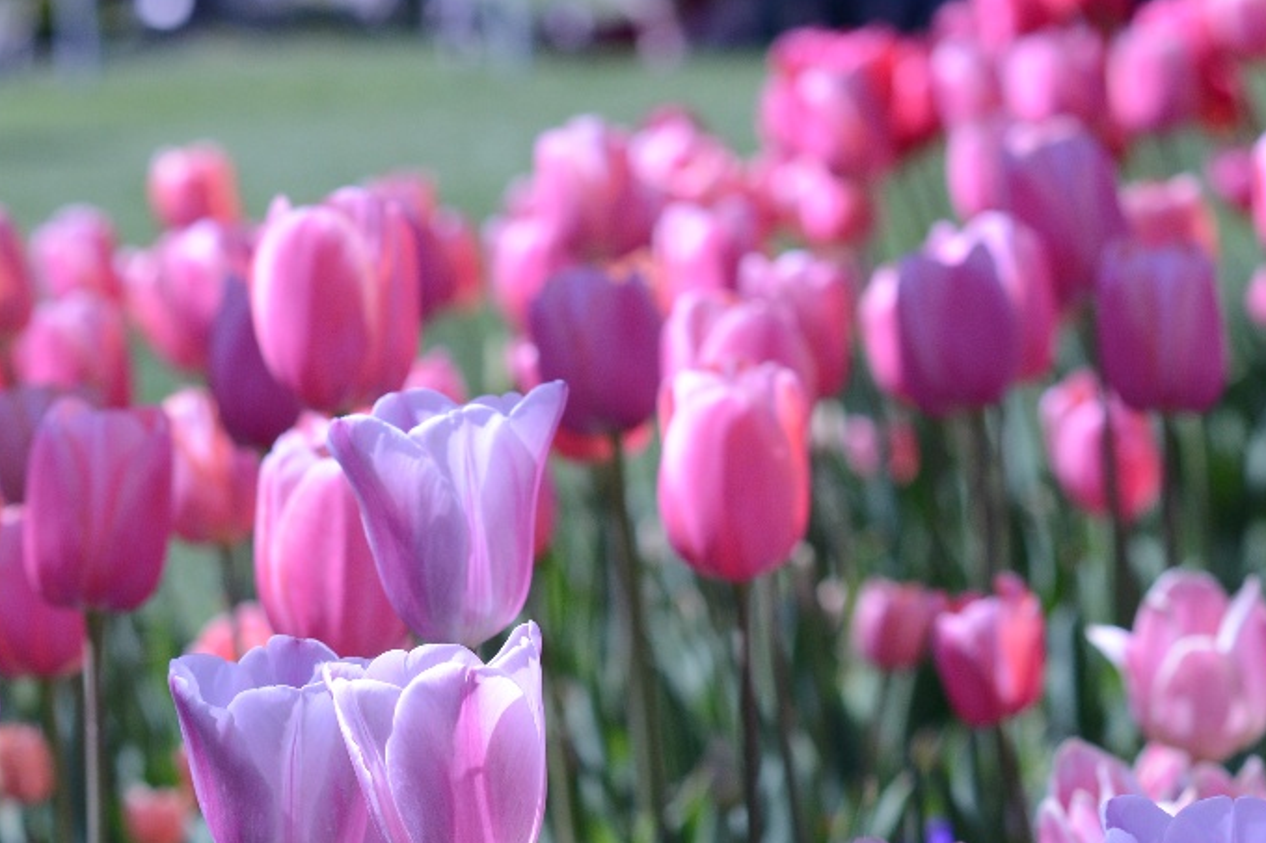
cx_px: 456
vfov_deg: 6.8
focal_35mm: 200
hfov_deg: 10.3
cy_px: 838
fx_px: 7031
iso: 800
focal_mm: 85
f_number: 5.6
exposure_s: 1/2500
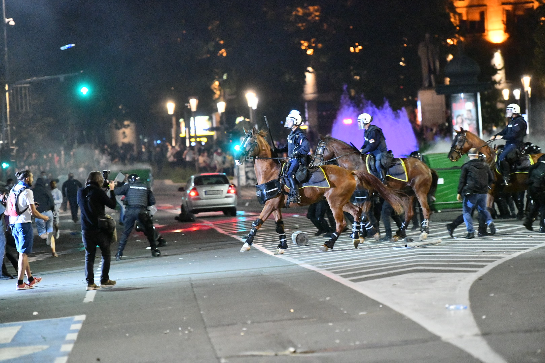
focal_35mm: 200
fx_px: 3028
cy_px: 182
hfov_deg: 10.3
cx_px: 272
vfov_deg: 6.9
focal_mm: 200
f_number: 3.5
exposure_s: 1/250
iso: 16000
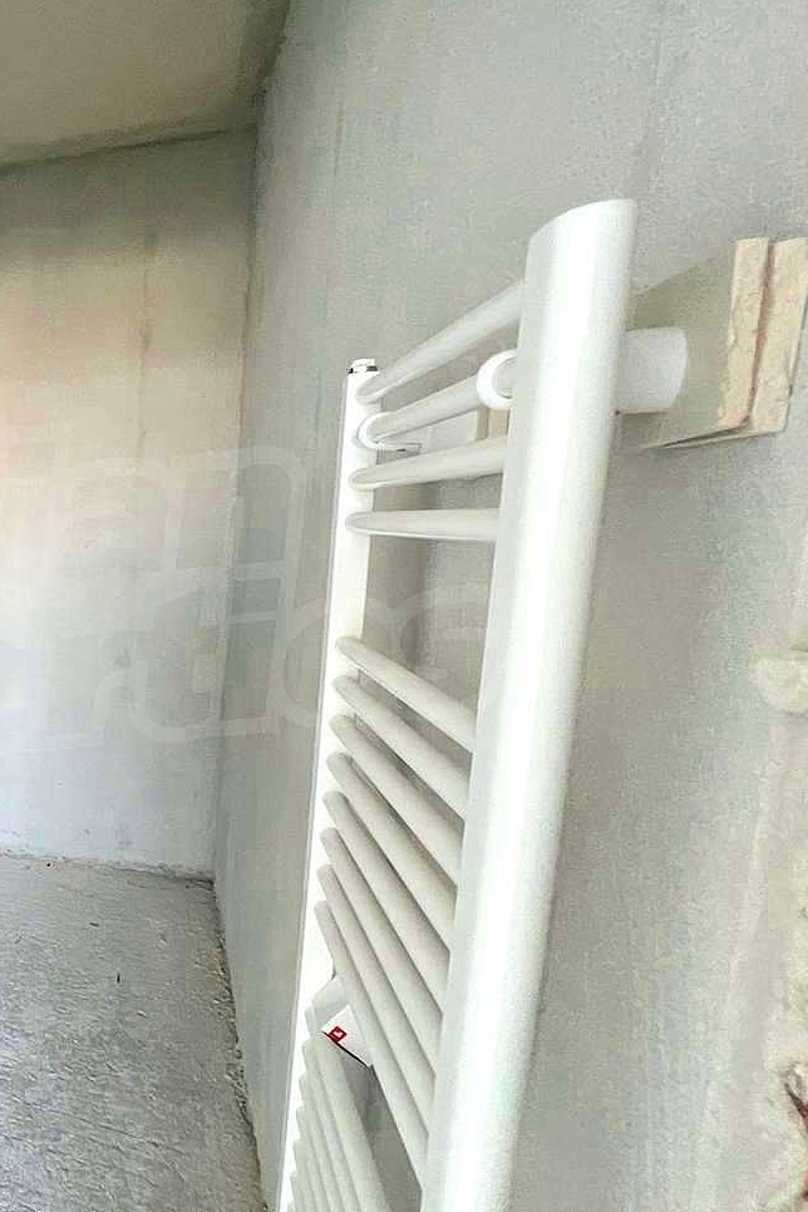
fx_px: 707
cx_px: -118
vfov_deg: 81.2
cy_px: 632
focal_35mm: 21
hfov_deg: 43.2
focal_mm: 1.57
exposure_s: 1/60
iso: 400
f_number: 1.8
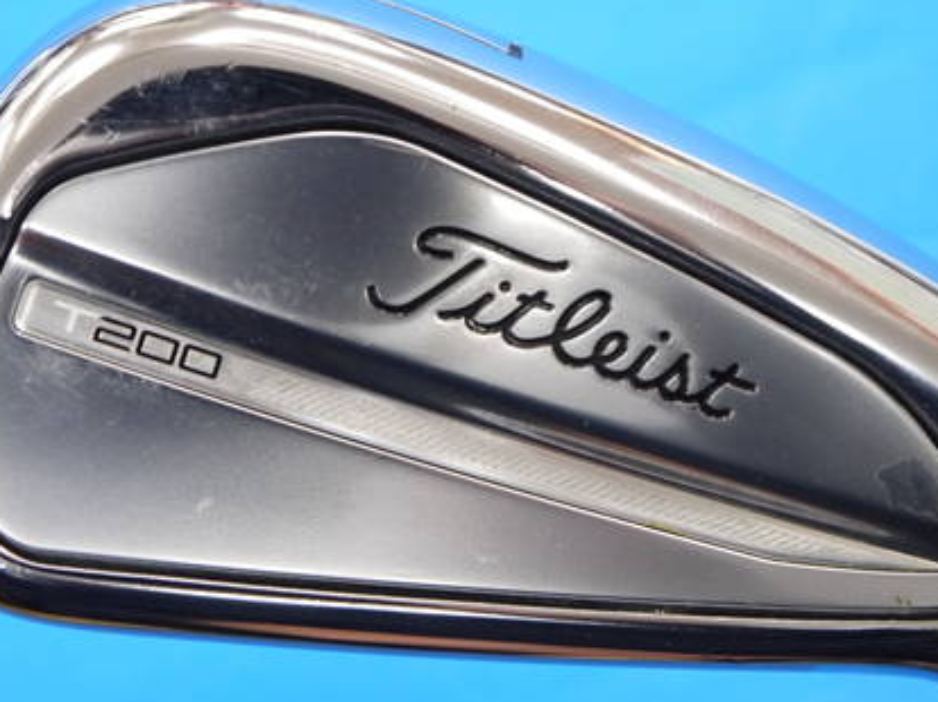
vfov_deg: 11.4
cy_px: 301
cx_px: 483
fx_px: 3521
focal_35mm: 130
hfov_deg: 15.2
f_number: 5.6
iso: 800
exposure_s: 1/60
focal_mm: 42
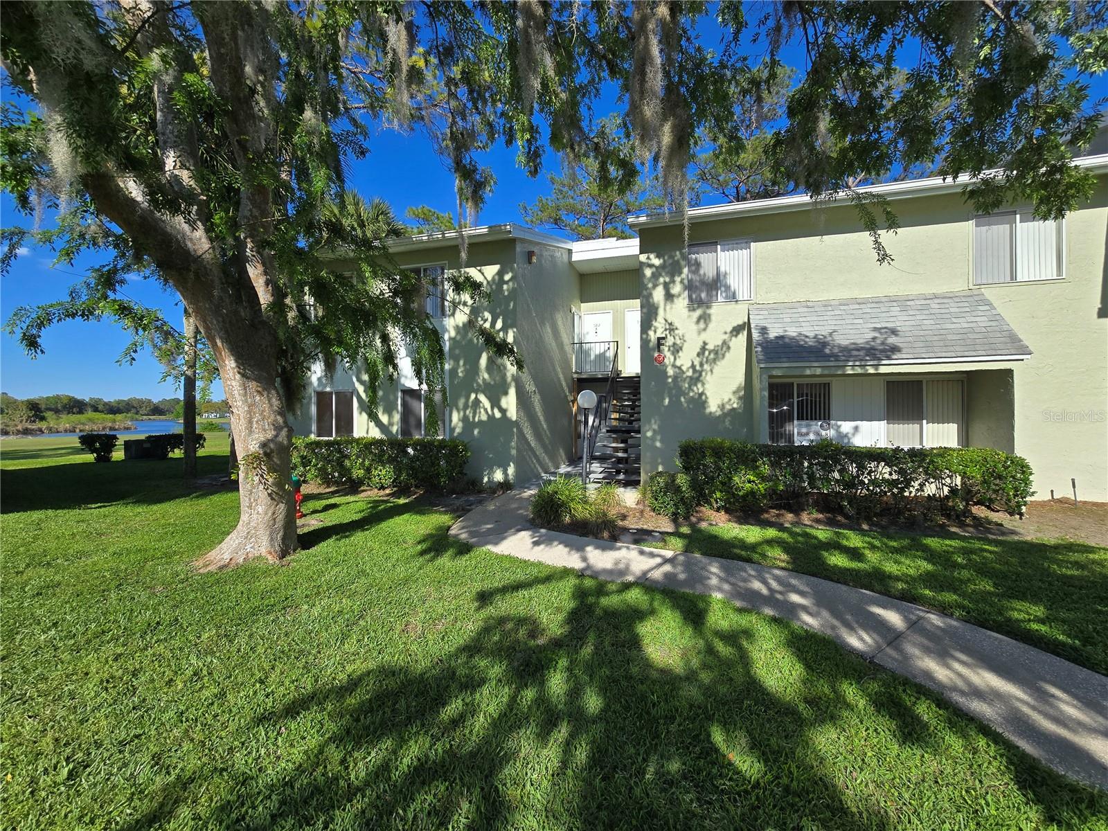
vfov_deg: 89.9
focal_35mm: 13
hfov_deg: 106.2
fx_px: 416
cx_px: 554
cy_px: 416
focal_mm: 2.2
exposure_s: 1/1894
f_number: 2.2
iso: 50
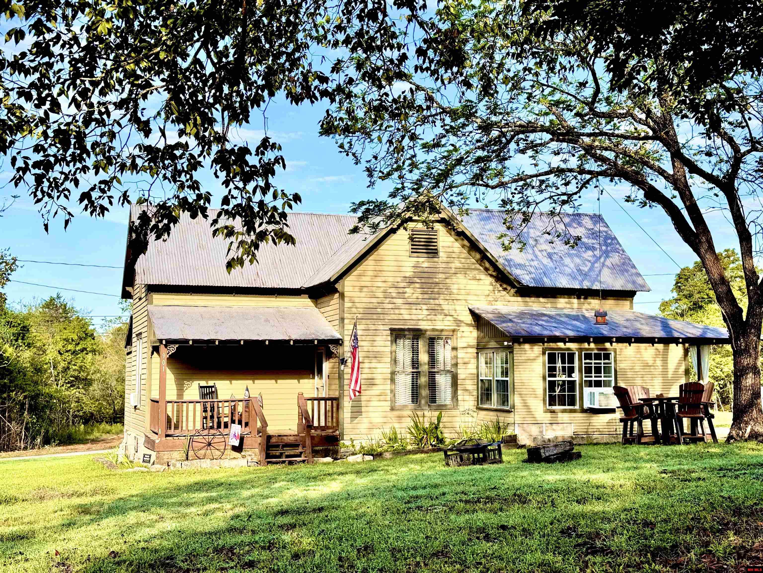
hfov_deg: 39.7
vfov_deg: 30.3
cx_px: 382
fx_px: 1058
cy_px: 286
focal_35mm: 48
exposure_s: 1/2959
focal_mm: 6.76
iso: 64
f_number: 1.78
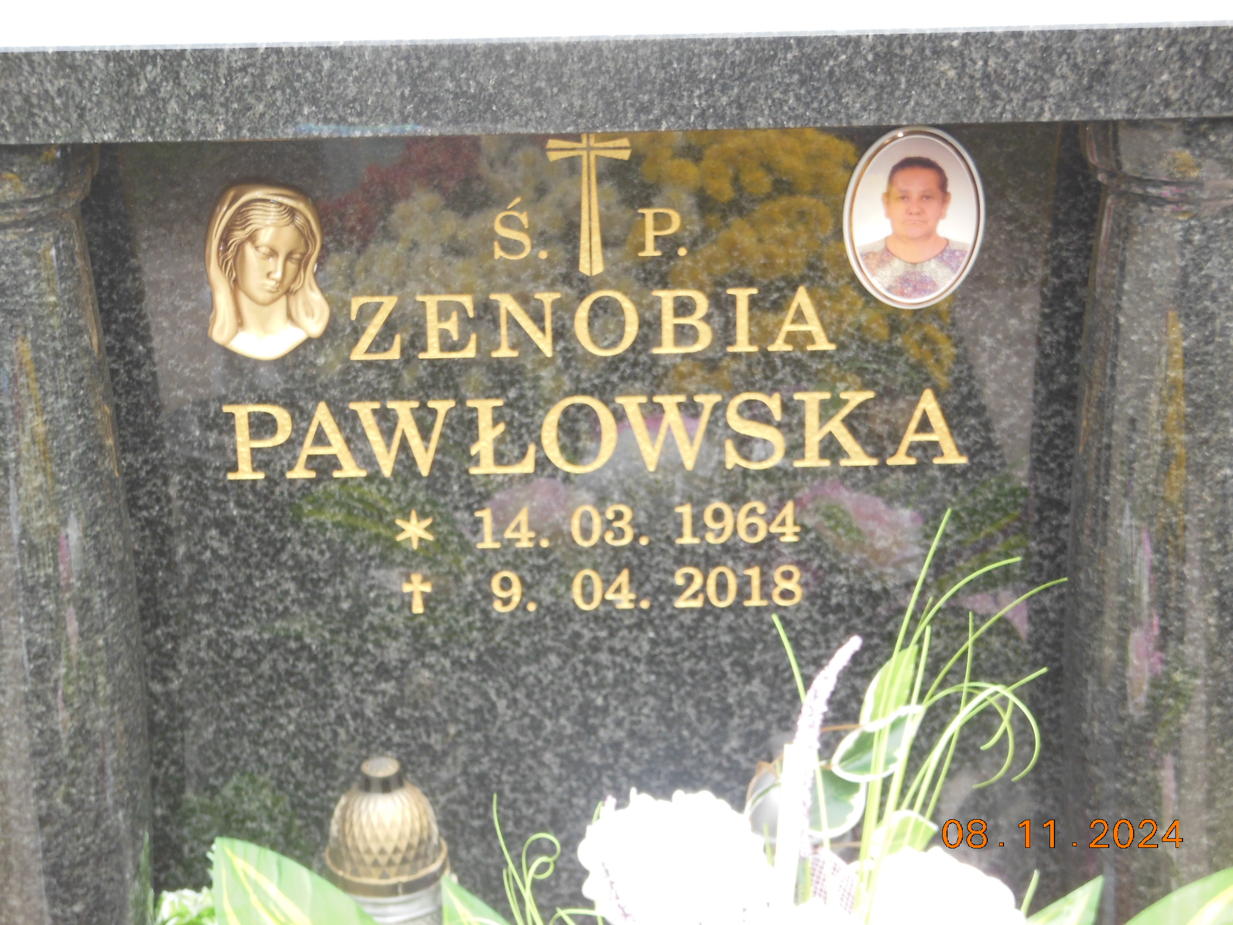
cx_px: 616
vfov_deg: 17.0
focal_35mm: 87
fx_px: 3099
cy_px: 462
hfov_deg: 22.5
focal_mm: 15.5
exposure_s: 1/60
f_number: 4.6
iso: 200
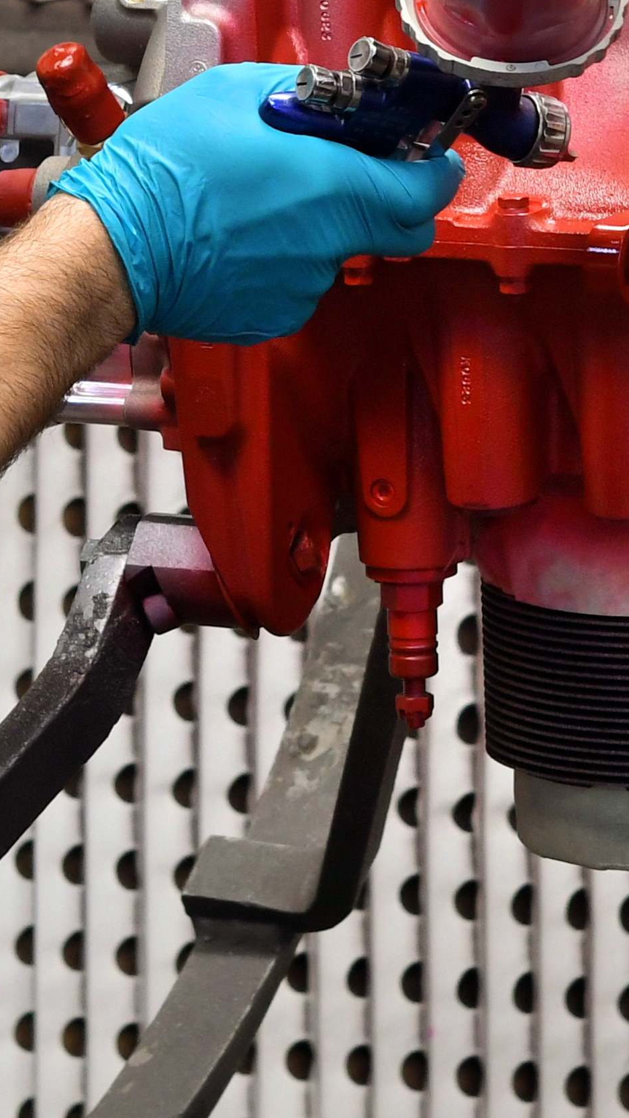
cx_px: 206
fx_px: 9104
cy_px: -94
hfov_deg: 4.0
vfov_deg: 7.0
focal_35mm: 307
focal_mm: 60
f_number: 5.6
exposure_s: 1/100
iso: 800
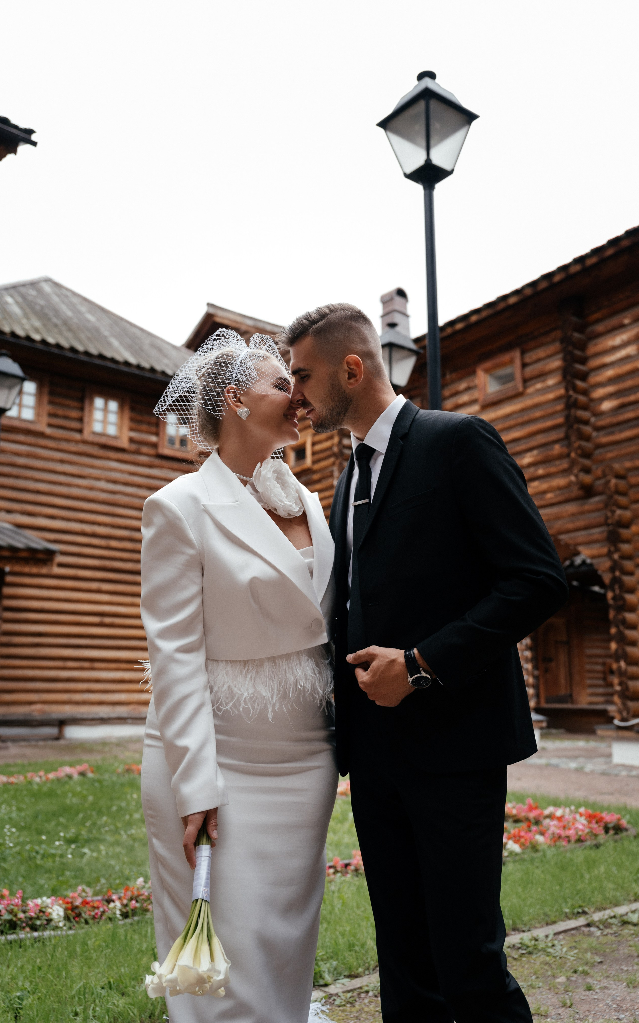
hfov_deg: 39.4
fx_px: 892
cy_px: 517
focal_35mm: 32
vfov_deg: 59.7
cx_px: 306
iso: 800
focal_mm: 31
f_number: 3.2
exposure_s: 1/1250
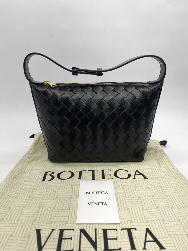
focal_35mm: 26
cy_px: 126
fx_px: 188
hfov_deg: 53.1
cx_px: 94
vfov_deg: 67.3
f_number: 1.8
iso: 32
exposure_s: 1/127
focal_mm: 4.25
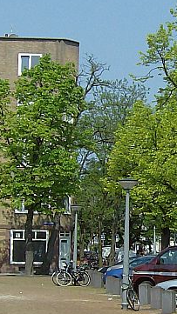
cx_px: 177
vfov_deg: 15.1
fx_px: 1185
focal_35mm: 142
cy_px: 167
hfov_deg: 8.5
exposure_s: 1/778
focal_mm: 7.7
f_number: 5.1
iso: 100
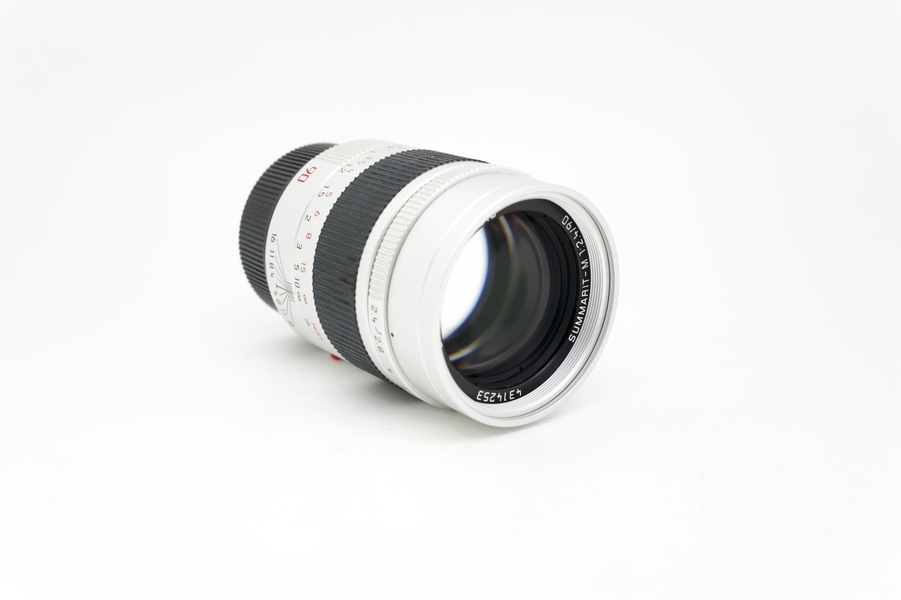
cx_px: 450
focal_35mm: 43
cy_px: 300
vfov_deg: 31.2
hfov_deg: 45.4
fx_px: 1076
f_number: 9
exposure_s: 1/80
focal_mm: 43
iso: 800
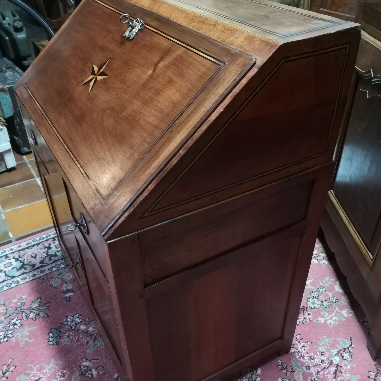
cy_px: 215
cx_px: 191
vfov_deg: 51.0
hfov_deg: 51.1
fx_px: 398
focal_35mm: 32
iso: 640
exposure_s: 1/16.7
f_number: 1.8
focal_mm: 5.58
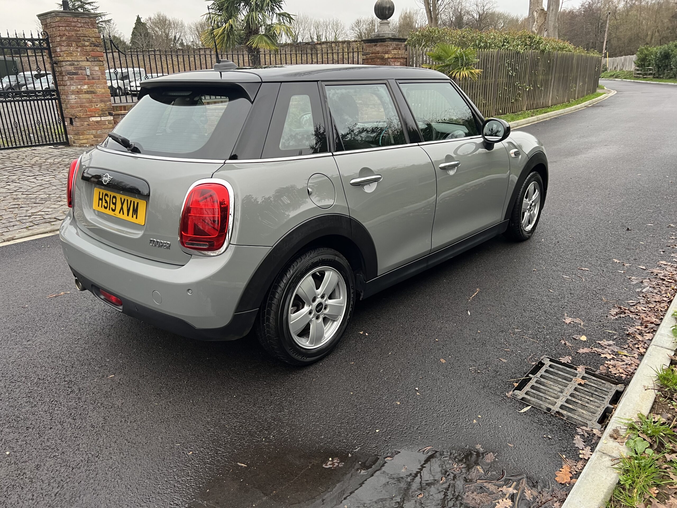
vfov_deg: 53.1
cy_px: 254
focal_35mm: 26
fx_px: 508
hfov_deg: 67.3
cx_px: 338
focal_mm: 5.7
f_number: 1.5
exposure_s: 1/98
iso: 125
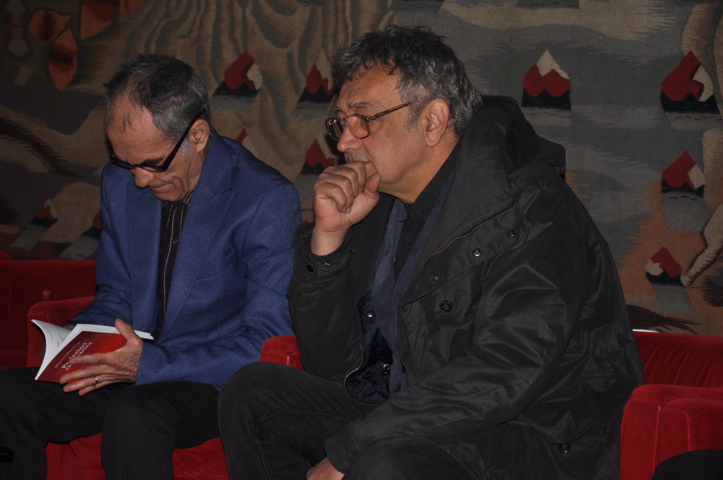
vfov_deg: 11.4
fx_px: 2407
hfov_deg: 17.1
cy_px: 240
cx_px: 362
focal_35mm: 120
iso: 200
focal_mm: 80
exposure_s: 1/60
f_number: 5.3
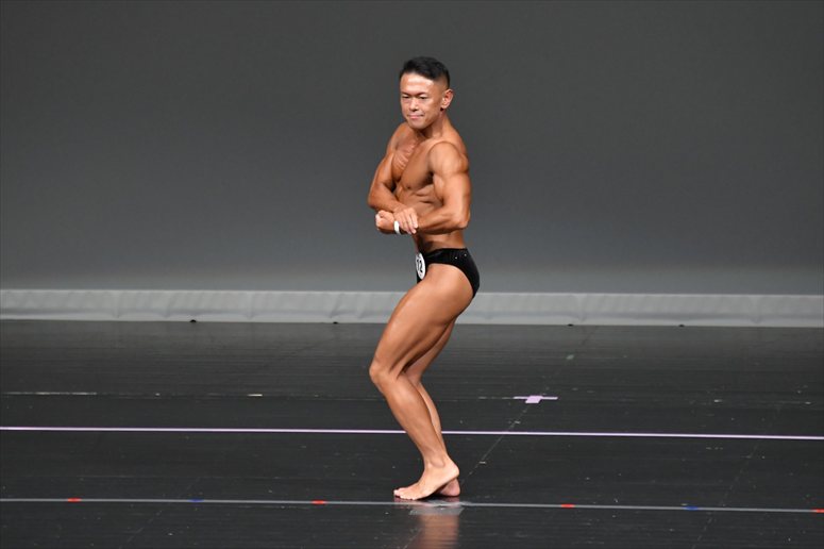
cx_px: 412
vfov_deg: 4.0
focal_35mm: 345
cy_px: 274
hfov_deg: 6.0
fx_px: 7893
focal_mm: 230
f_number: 5.6
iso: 4000
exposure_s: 1/400
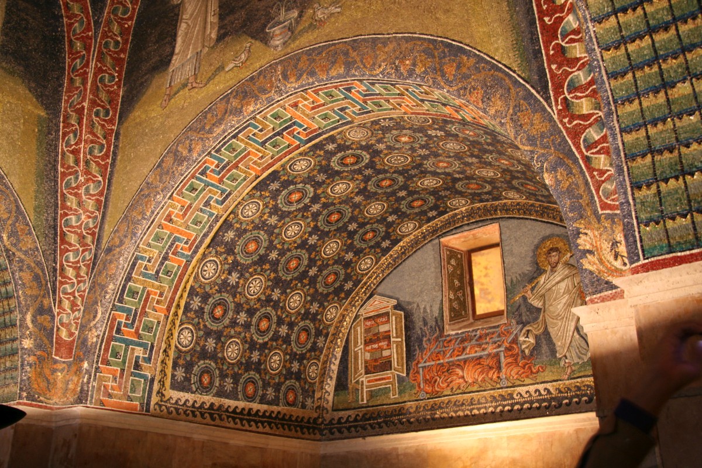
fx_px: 819
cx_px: 351
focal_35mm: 42
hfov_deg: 46.4
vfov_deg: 31.9
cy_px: 234
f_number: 4.5
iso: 400
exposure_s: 1/1.25
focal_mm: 26
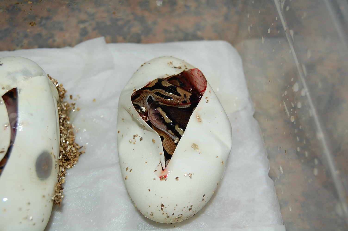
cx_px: 174
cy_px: 116
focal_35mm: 48
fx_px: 464
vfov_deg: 28.0
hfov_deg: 41.1
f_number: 4.5
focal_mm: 32
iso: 280
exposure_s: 1/60
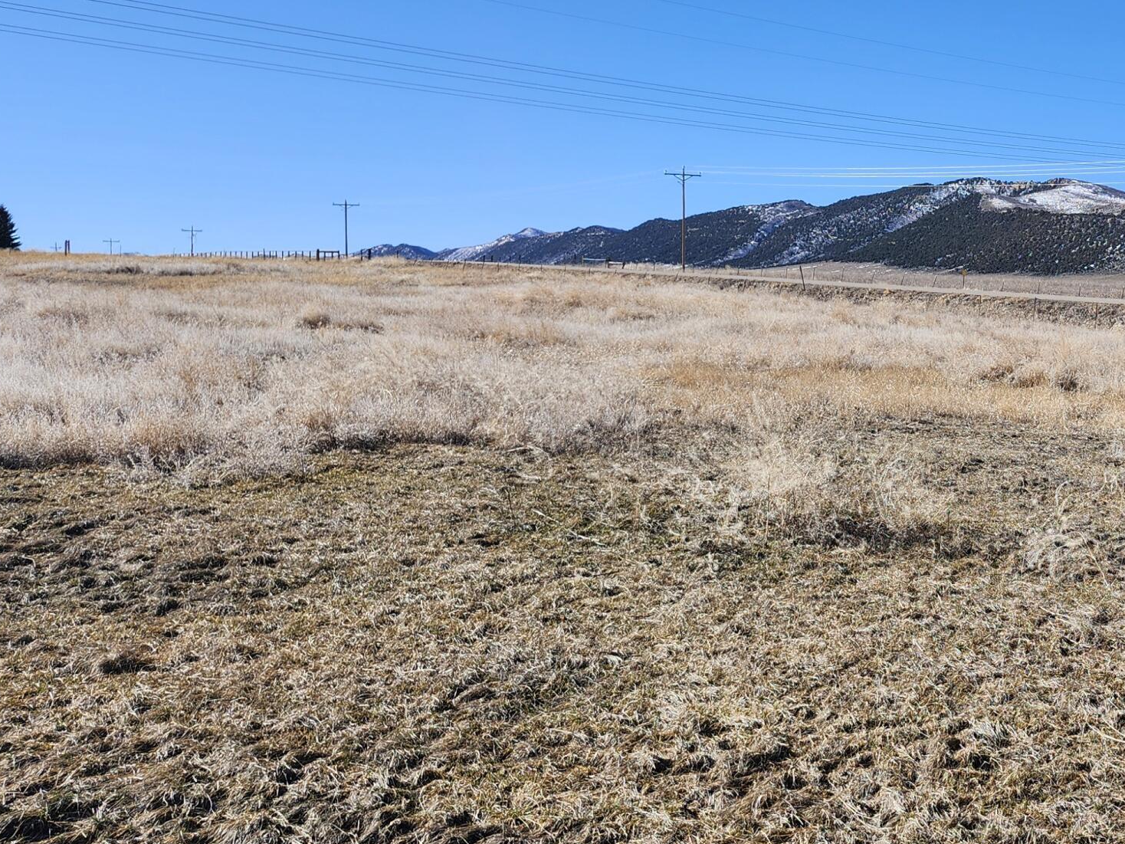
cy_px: 322
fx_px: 1527
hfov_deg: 37.3
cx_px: 1052
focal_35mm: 47
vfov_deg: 30.8
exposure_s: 1/1571
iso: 25
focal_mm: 5.54
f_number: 1.8
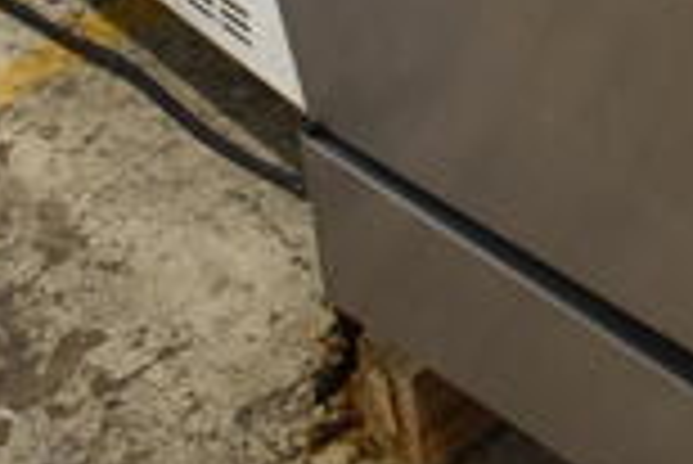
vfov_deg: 7.7
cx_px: 1026
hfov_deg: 12.2
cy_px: -813
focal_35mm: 160
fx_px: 3083
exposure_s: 1/30
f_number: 3.5
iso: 320
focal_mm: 18
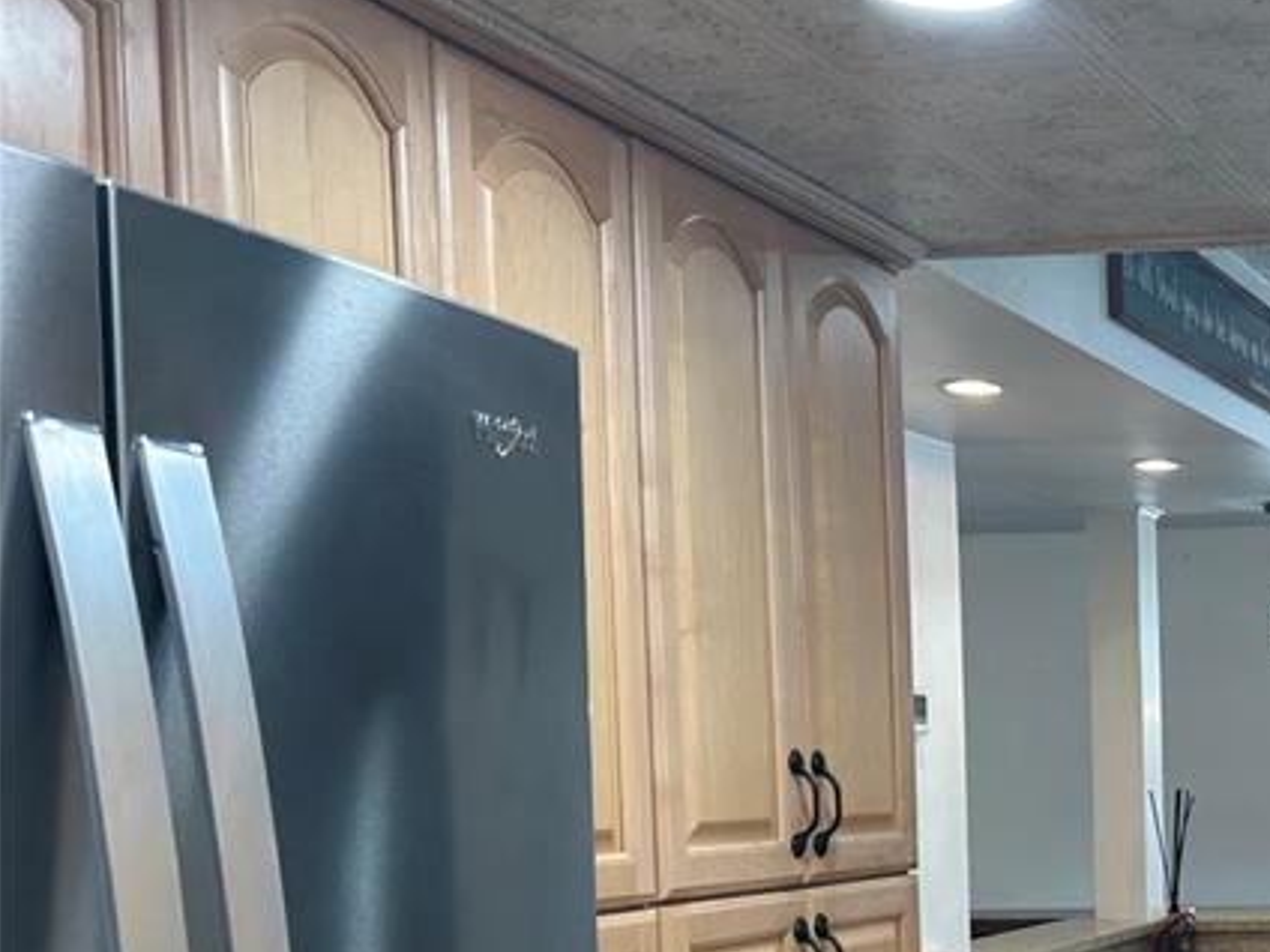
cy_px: 841
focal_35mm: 58
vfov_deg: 24.6
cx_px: 1531
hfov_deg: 28.7
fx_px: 2128
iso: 100
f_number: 1.78
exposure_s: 1/120
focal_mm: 6.86
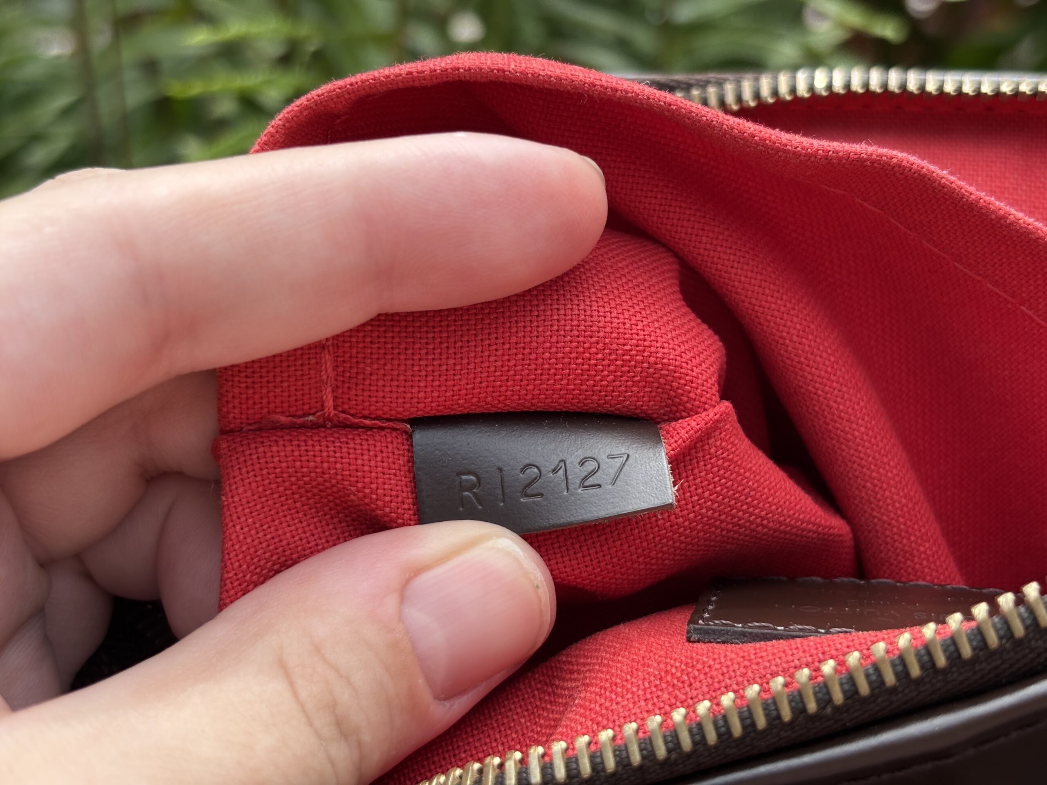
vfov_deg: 28.0
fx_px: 1573
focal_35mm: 52
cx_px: 524
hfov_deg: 36.8
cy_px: 392
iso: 32
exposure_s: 1/722
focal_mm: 5.96
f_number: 1.6
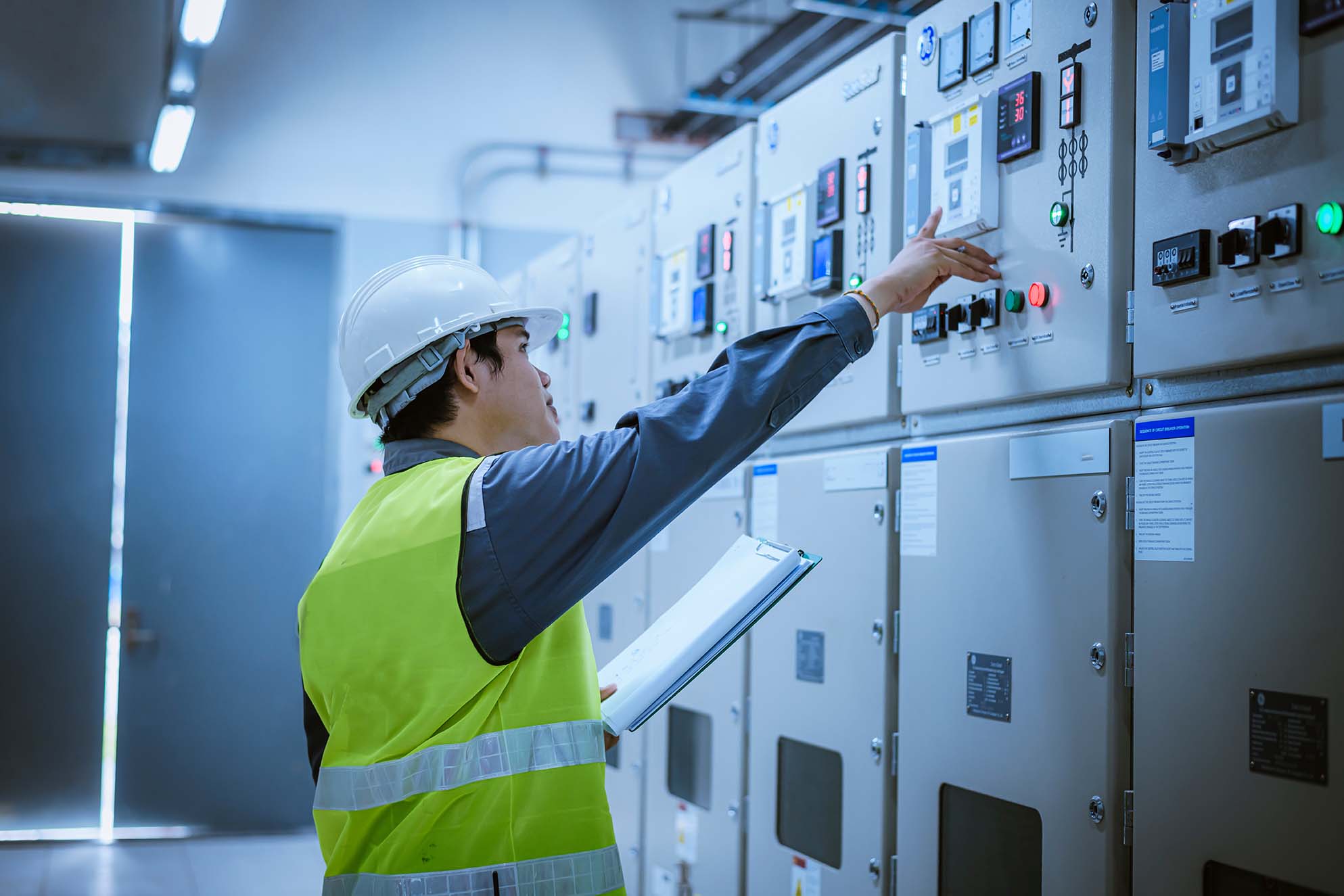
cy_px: 448
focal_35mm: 50
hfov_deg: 39.6
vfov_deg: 27.0
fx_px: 1867
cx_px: 672
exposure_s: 1/100
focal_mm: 50
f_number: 2.8
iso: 400
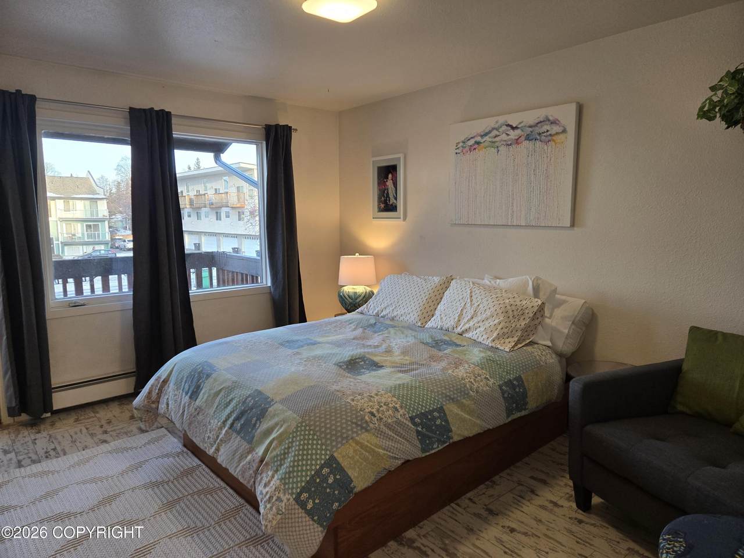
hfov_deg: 73.9
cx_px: 372
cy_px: 279
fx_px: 494
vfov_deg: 58.9
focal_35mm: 23
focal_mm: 5.4
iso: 100
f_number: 1.8
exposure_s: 1/120
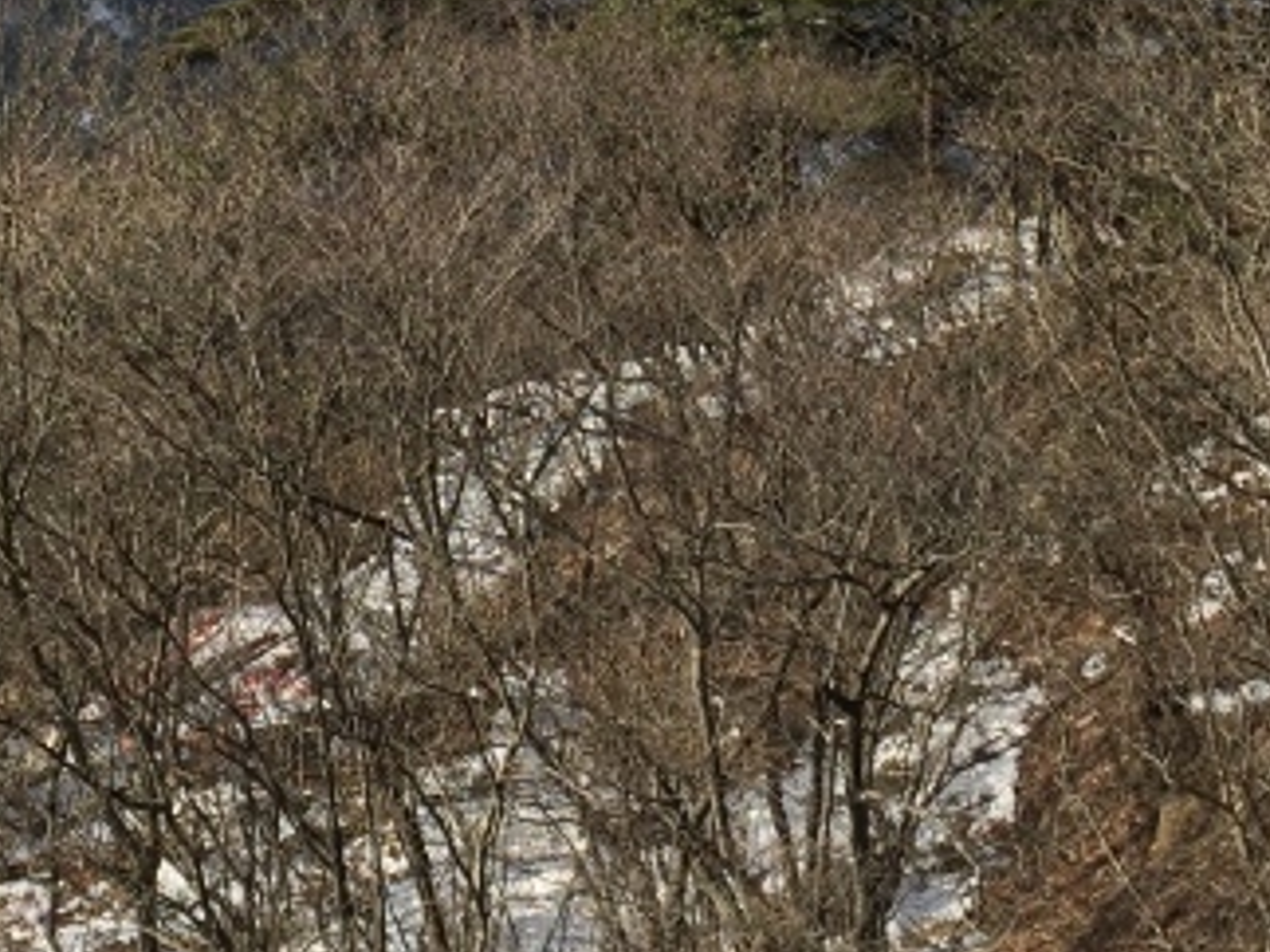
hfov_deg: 21.3
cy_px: -220
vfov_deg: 15.4
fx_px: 3374
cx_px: 594
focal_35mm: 92
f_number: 2.2
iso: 32
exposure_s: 1/1276
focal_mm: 4.15
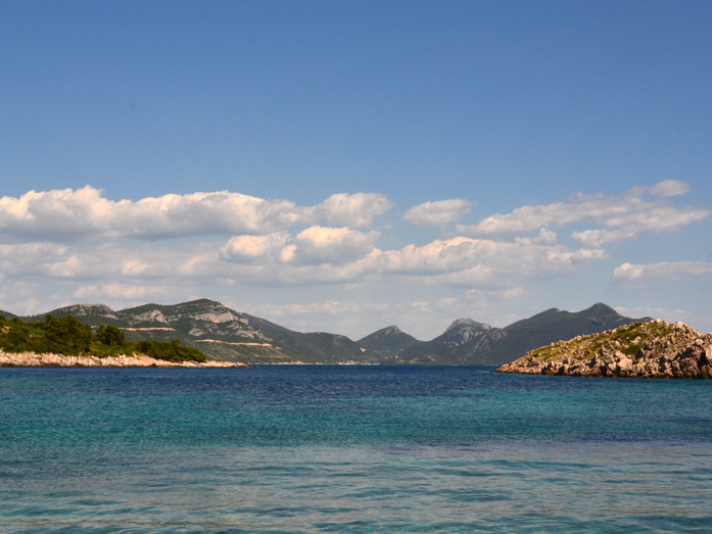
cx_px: 402
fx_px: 1090
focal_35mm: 53
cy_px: 270
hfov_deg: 36.1
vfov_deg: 27.5
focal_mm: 32
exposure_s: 1/500
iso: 320
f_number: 11
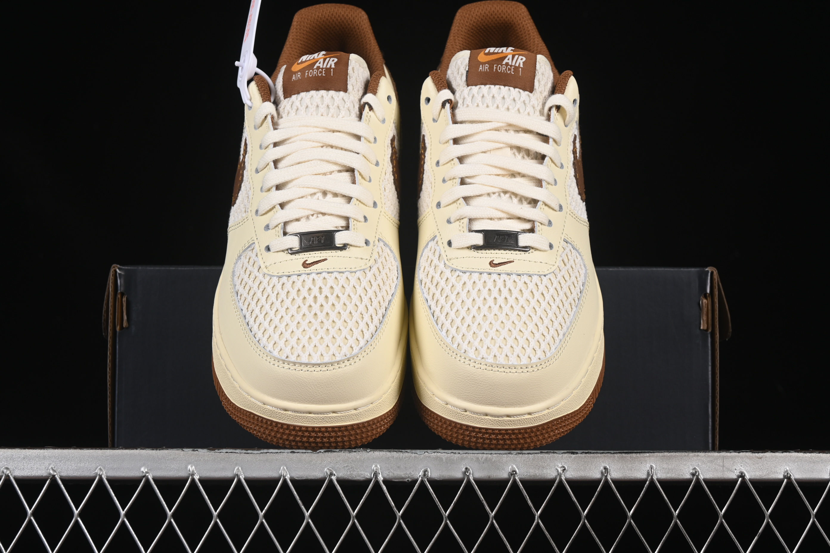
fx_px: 1729
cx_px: 415
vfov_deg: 18.2
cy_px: 276
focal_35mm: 75
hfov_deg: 27.0
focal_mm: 50
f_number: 8
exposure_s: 1/80
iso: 160
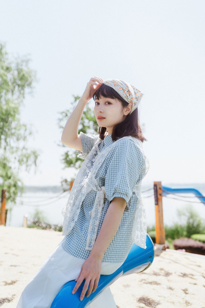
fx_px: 299
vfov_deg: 54.4
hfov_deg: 37.9
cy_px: 154
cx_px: 102
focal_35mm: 35
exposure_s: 1/2500
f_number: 2.2
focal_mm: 35
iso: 100
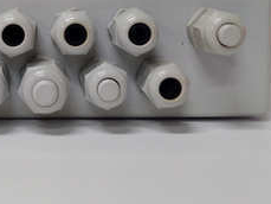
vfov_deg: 23.8
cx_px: 34
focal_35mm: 59
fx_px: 462
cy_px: 2
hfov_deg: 31.4
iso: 182
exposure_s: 1/33
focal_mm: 3.79
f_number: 2
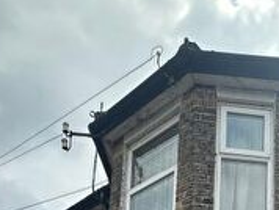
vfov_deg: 19.8
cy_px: 375
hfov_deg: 33.6
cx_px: 234
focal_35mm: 55
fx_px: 444
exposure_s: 1/1062
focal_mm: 2.22
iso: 50
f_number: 2.2
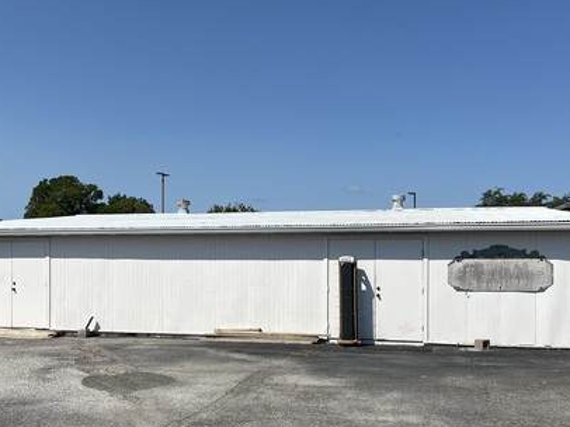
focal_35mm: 41
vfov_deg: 34.9
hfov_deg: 45.6
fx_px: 675
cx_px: 239
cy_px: 264
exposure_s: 1/6897
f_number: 1.6
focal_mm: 5.1
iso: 50
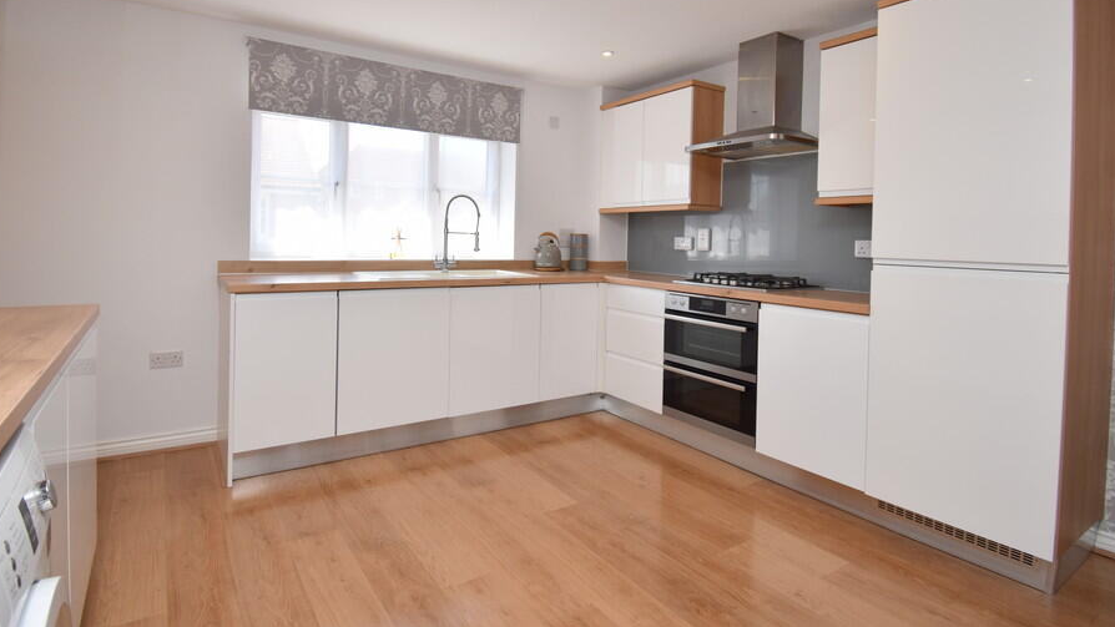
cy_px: 247
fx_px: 532
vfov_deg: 60.5
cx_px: 520
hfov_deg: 92.5
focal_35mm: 18
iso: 320
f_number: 5
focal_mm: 10
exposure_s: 1/200
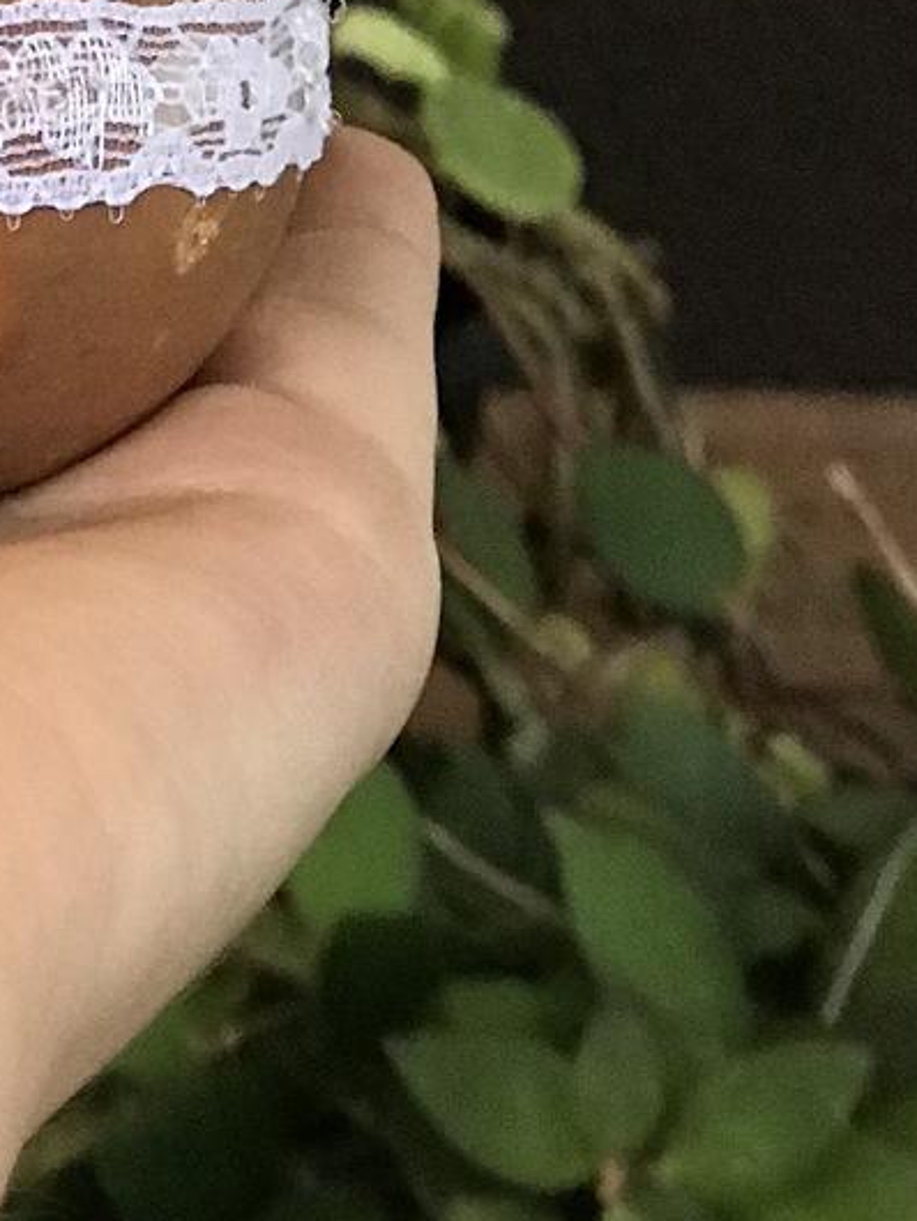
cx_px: -293
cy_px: -104
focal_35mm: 172
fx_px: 6070
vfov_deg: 11.3
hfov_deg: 8.5
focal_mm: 6.6
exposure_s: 1/60
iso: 400
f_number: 2.8
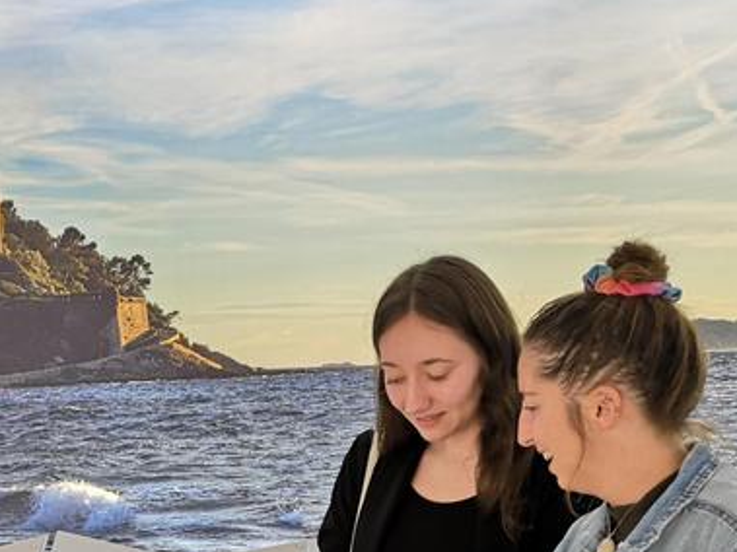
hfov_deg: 33.1
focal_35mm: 57
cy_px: 536
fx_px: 1213
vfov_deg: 24.6
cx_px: 185
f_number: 1.8
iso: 100
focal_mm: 5.58
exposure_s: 1/100
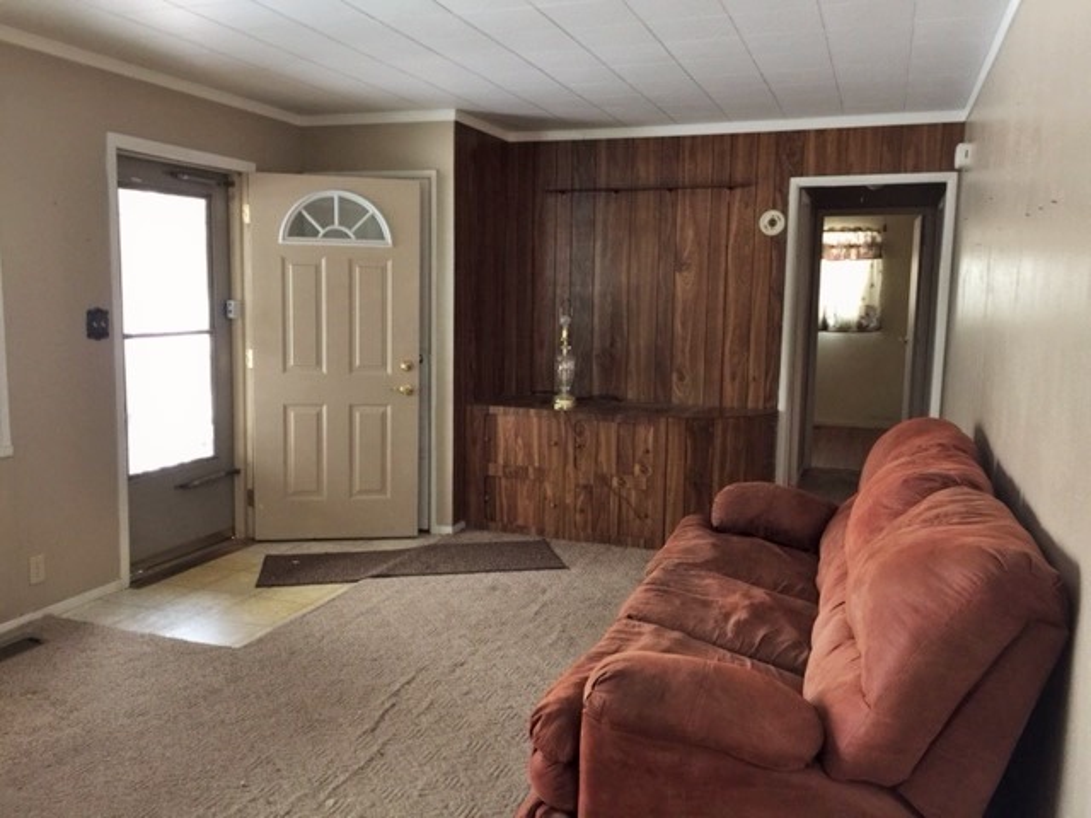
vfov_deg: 48.2
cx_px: 546
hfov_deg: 61.7
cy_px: 409
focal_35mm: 29
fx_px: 914
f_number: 2.2
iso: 80
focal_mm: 4.15
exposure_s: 1/4
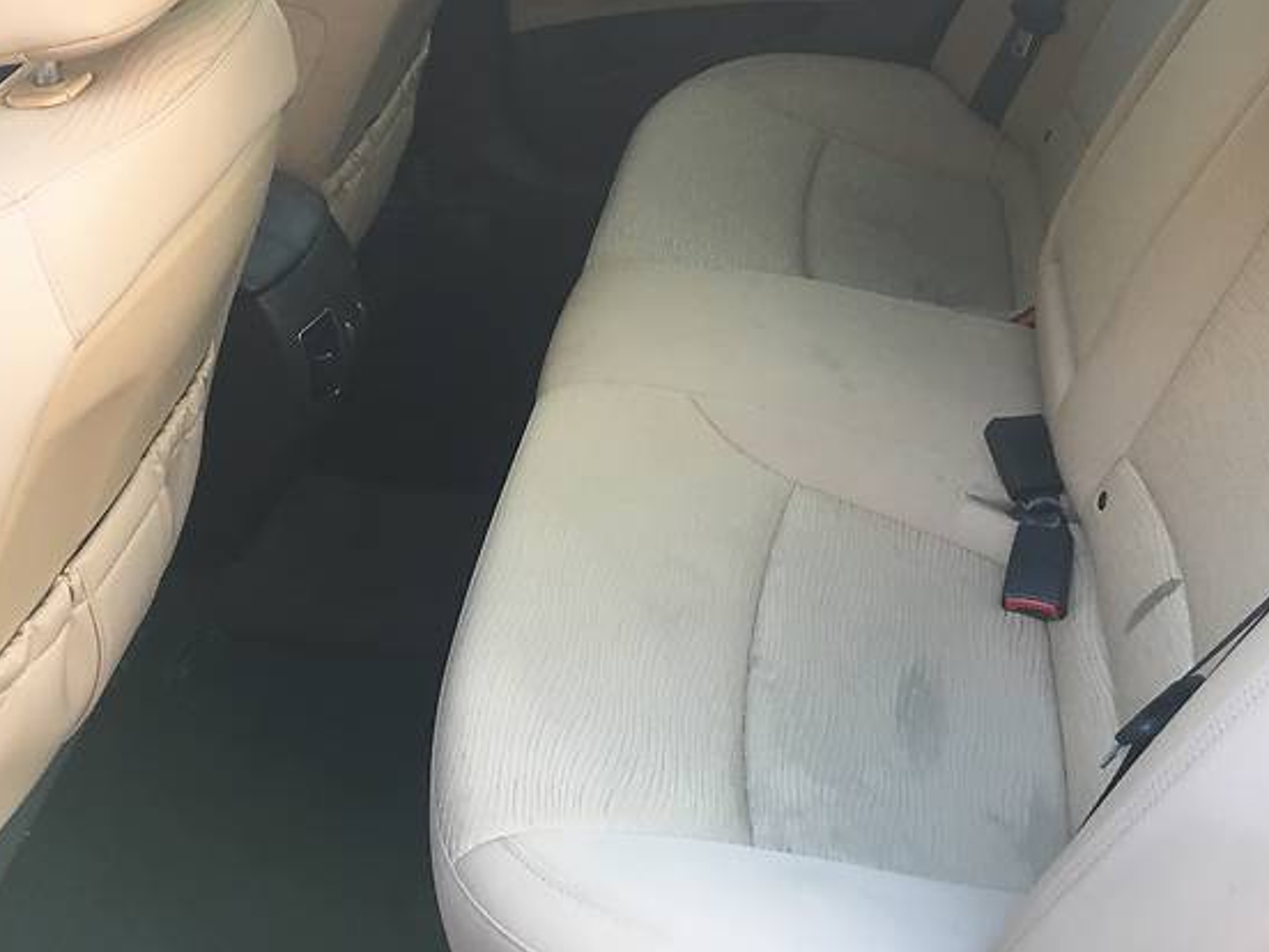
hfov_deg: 44.8
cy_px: 283
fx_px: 1540
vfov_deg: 33.9
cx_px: 674
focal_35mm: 42
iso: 40
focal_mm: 4.2
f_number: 2.2
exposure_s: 1/33
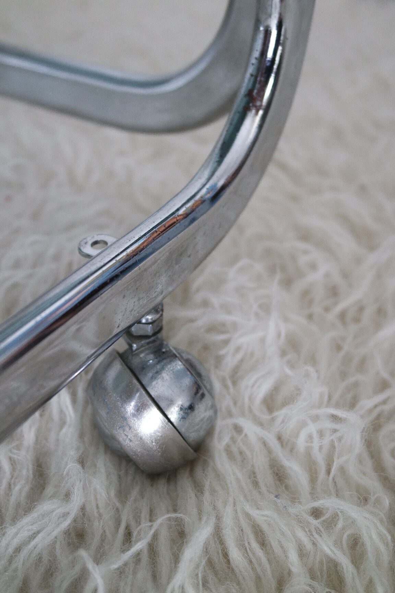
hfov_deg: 31.2
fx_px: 708
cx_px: 198
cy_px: 296
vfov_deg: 45.4
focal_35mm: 43
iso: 800
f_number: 4
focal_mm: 28
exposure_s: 1/50
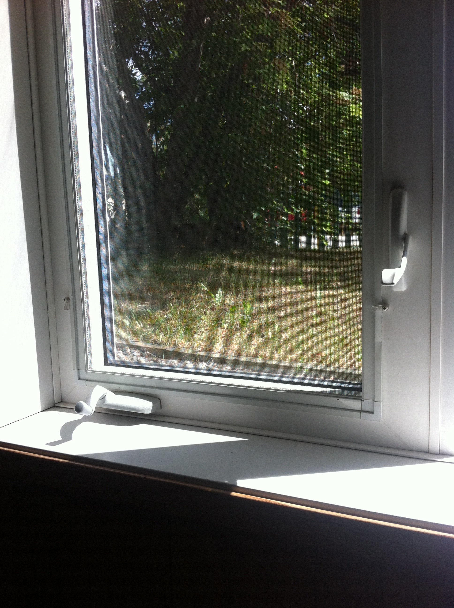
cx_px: 227
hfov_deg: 40.6
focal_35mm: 35
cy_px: 304
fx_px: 614
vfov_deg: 52.7
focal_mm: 3.85
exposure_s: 1/431
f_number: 2.8
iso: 80
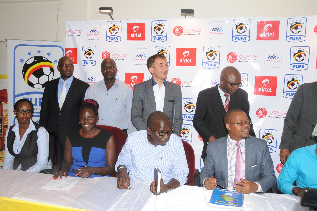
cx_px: 158
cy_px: 106
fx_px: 264
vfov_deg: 43.5
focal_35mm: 30
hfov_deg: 62.0
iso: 640
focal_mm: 20
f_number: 5.6
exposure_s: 1/160
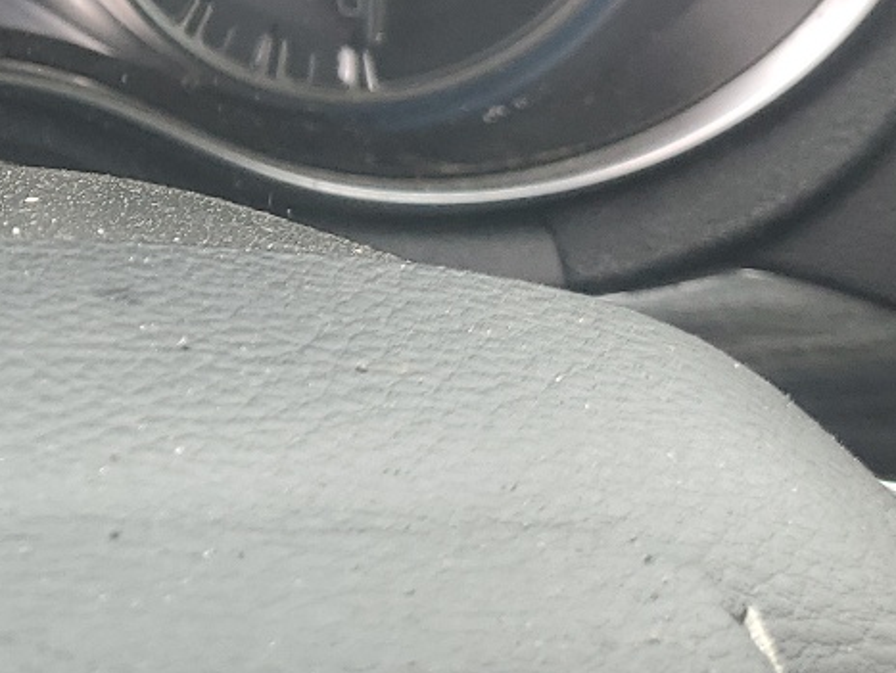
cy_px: 31
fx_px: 2305
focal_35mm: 89
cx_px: -259
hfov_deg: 20.2
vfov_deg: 16.3
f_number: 1.5
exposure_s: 1/120
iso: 52
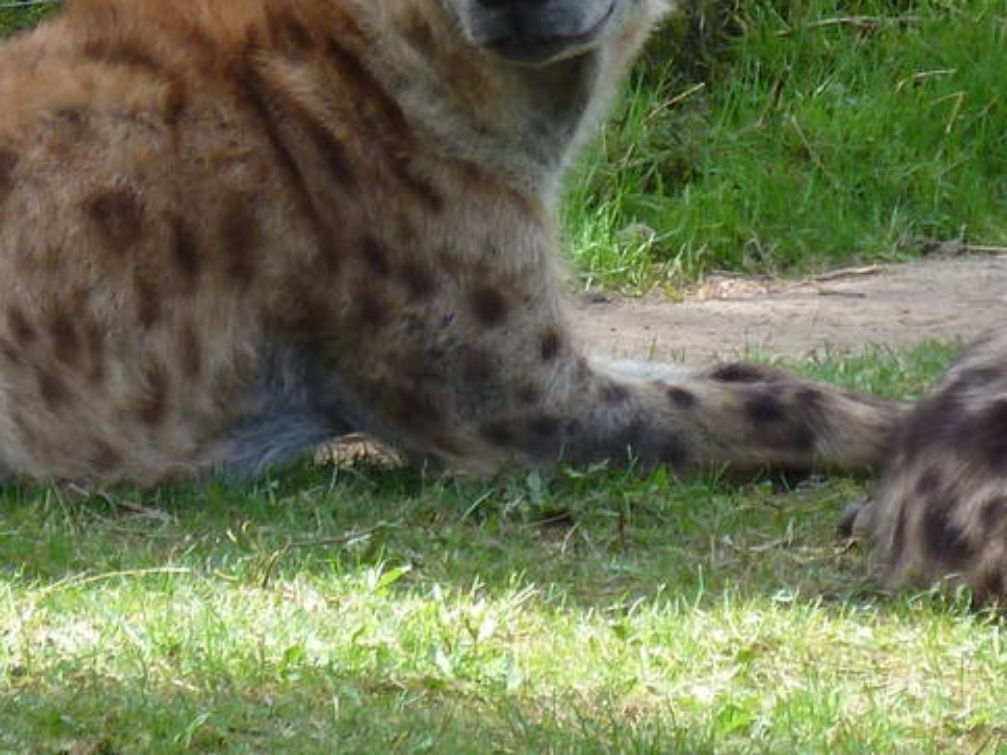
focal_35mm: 648
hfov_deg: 3.1
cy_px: 160
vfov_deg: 2.3
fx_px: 18851
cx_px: 657
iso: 125
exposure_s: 1/80
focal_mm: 32.1
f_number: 4.5
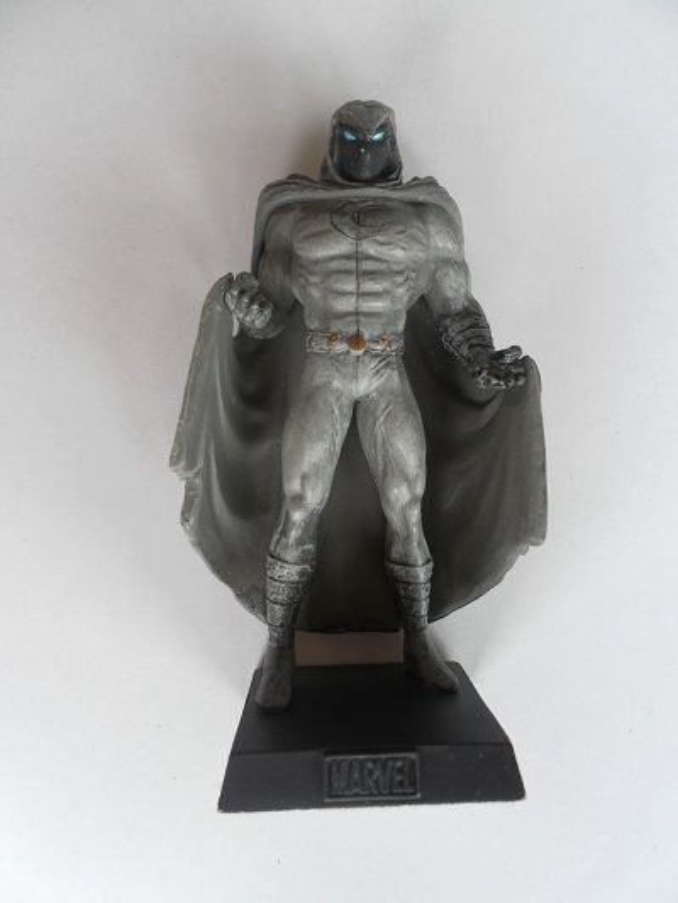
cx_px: 339
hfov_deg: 49.8
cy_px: 452
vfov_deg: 63.4
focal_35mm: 28
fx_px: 731
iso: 80
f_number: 3.2
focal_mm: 4.9
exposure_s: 1/50
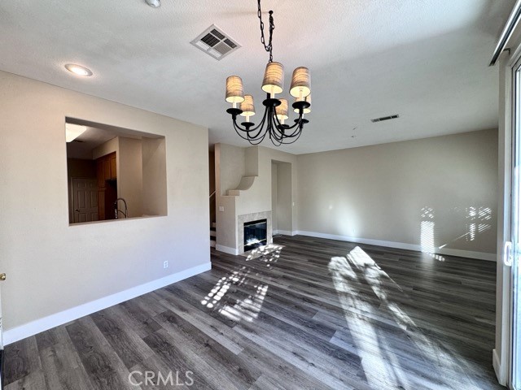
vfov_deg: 85.7
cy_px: 195
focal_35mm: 14
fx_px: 211
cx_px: 260
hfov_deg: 102.1
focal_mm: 2.22
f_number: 2.2
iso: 160
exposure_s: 1/120
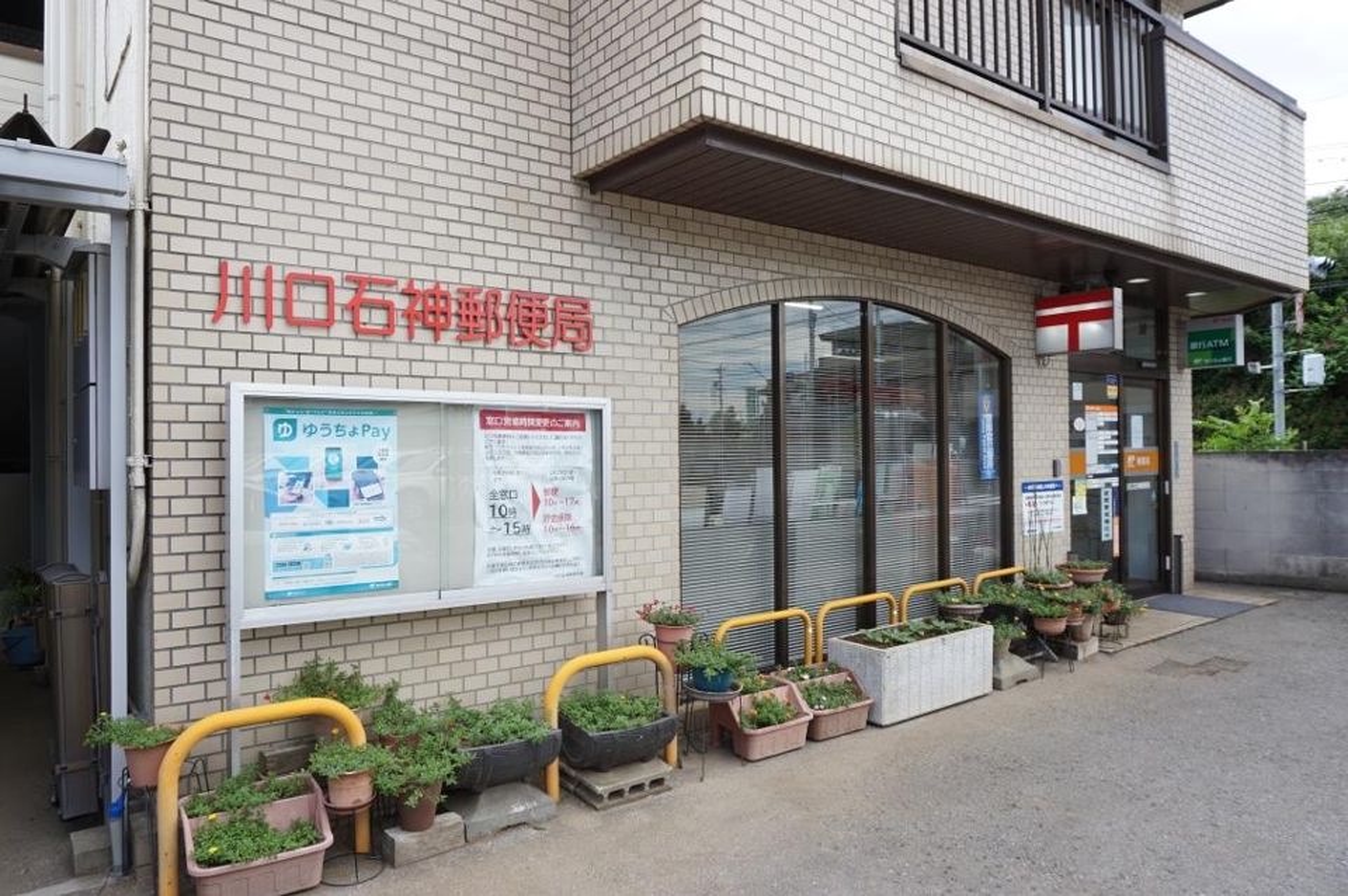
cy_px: 448
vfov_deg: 53.0
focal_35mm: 24
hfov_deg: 73.8
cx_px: 674
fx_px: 898
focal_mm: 16
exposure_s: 1/100
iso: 100
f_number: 7.1
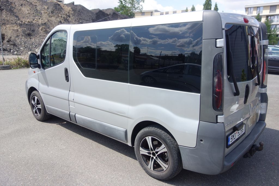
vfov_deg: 46.4
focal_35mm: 28
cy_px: 93
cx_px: 140
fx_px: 217
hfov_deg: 65.5
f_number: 2
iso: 125
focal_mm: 10.4
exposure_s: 1/2000
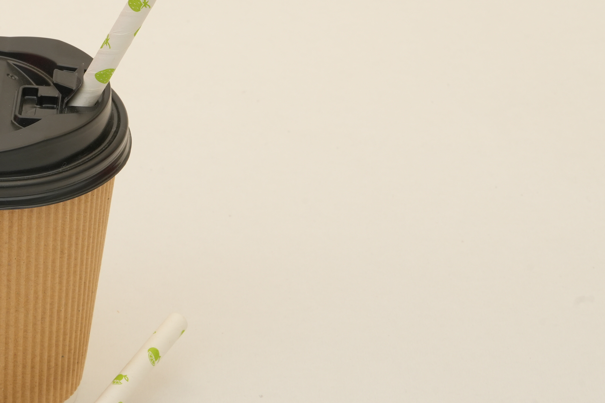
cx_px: -24
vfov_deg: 6.9
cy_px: 287
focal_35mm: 198
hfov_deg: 10.3
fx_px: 3327
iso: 500
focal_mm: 90
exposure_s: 1/30
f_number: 14
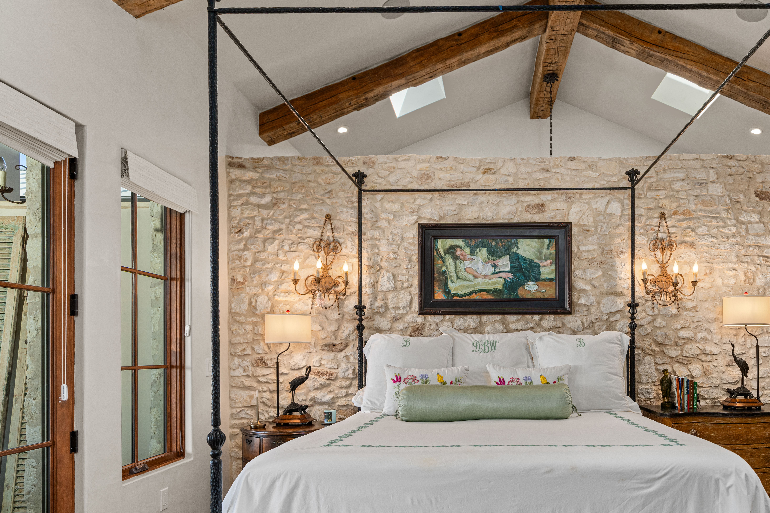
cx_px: 492
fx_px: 535
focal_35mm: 25
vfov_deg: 50.3
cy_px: 345
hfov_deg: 70.1
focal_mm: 17
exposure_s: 1/80
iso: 400
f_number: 2.8
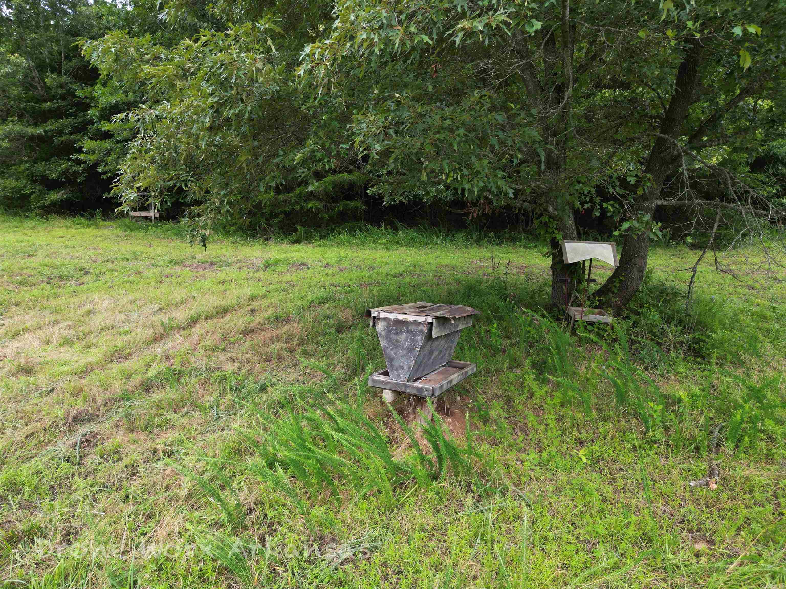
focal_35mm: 24
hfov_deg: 71.6
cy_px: 294
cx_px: 393
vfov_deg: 56.8
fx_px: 545
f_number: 1.7
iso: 100
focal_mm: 6.72
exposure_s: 1/160
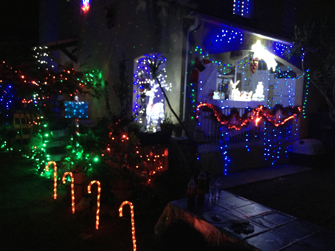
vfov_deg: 48.2
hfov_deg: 61.7
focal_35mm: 29
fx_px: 281
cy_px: 126
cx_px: 168
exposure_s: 1/20
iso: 250
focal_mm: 4.15
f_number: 2.2
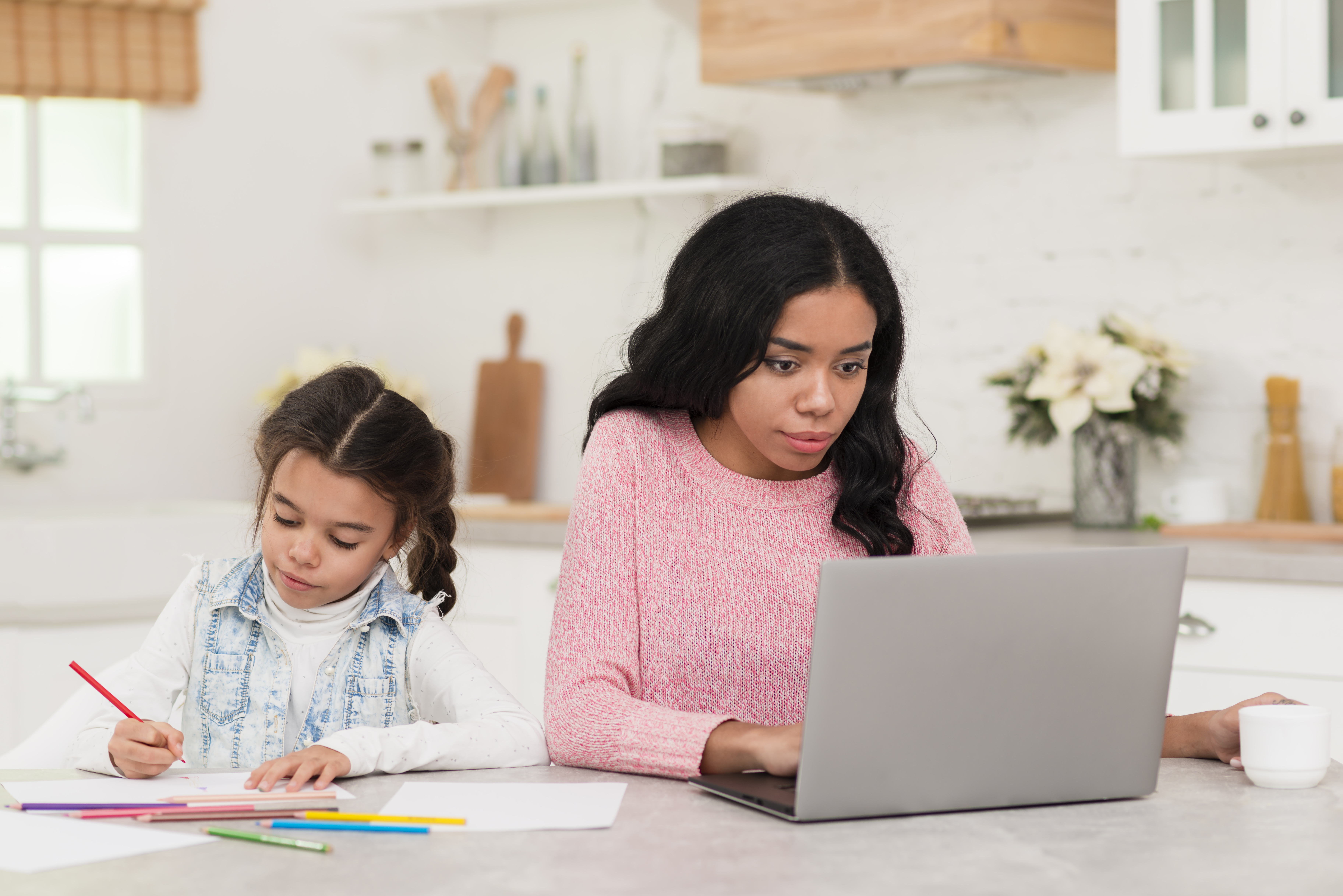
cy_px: 448
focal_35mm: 85
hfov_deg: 23.9
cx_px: 672
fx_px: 3172
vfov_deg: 16.1
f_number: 3.2
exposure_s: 1/160
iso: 100
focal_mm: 85
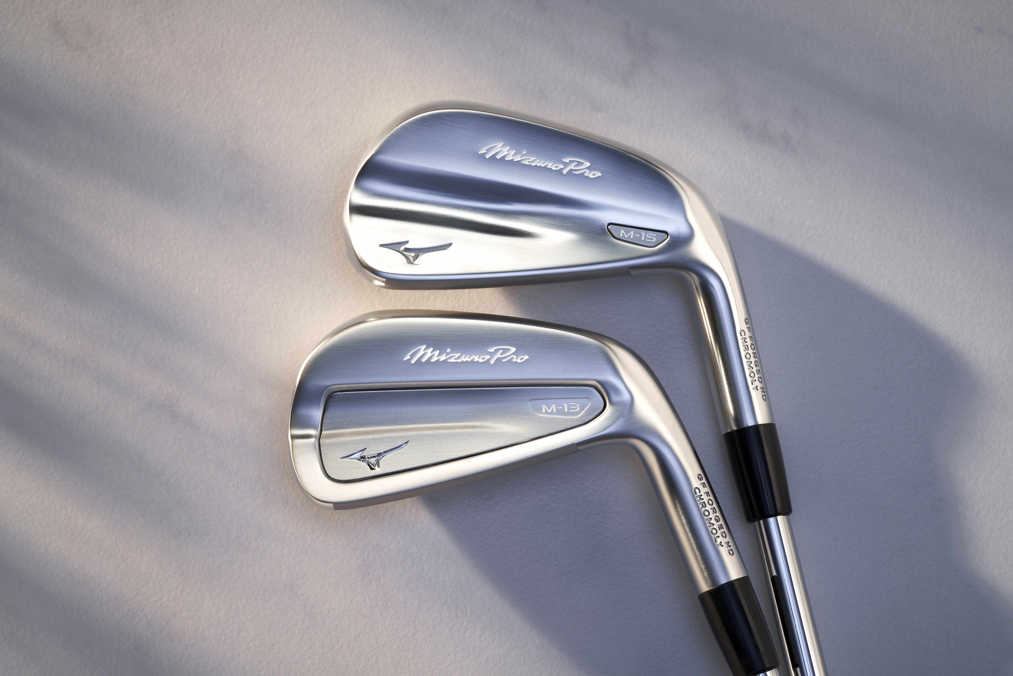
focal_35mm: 105
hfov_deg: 19.5
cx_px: 506
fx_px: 2954
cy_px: 338
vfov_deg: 13.0
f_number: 11
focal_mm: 105
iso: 100
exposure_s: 1/160
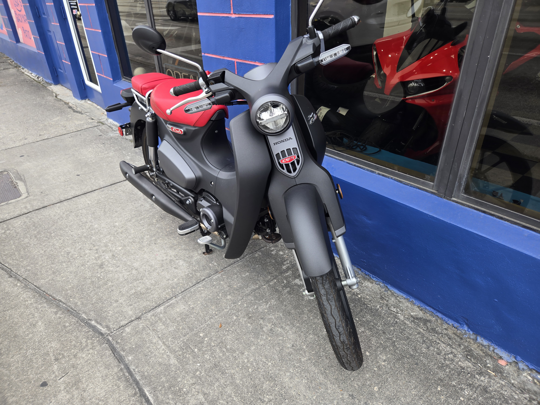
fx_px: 359
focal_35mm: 23
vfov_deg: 58.9
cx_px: 270
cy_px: 202
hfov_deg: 73.9
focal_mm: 5.4
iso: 25
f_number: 1.8
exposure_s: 1/215
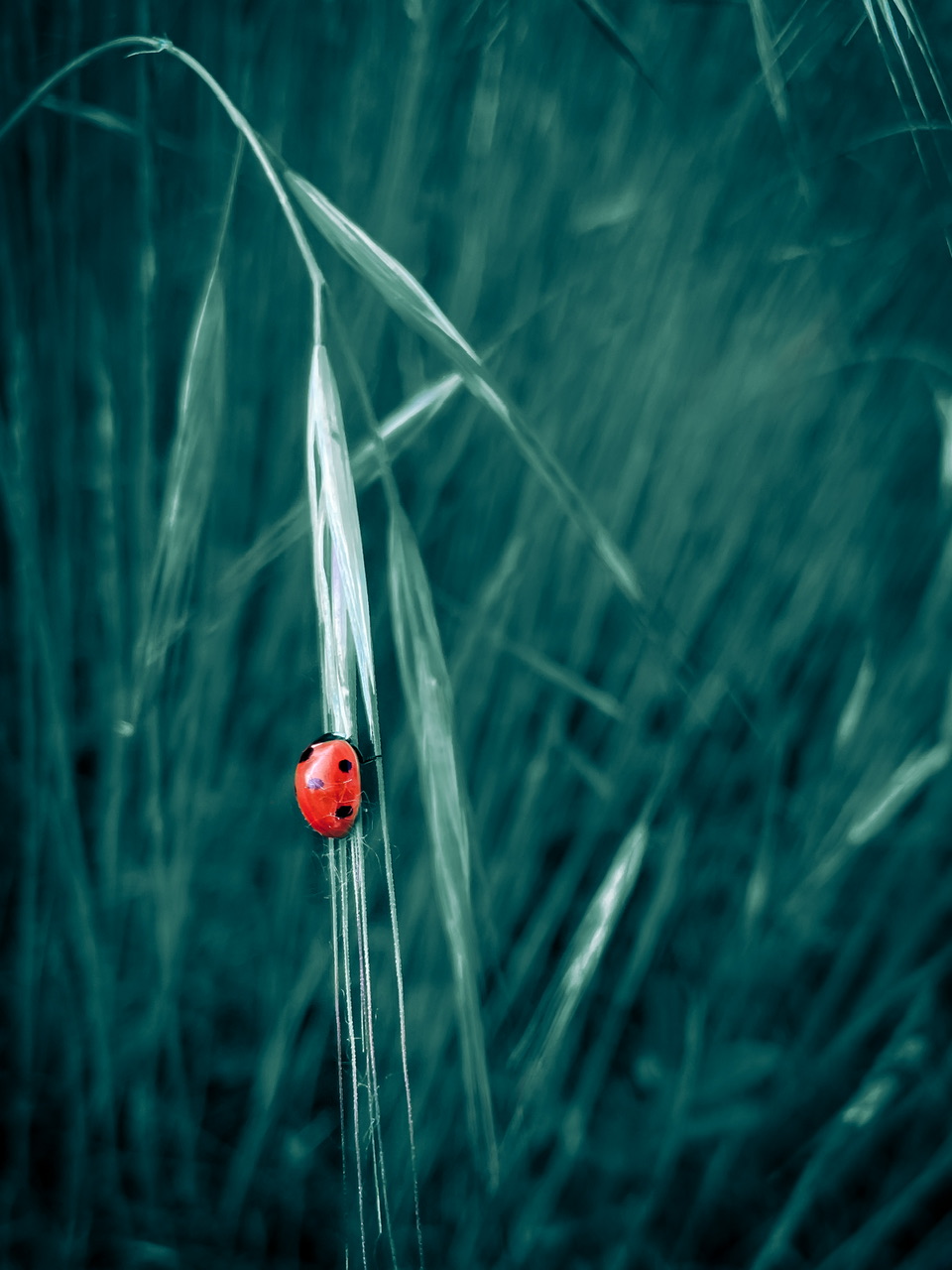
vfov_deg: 67.3
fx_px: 953
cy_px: 635
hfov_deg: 53.1
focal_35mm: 26
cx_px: 476
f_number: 1.6
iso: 32
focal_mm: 4.2
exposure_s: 1/310
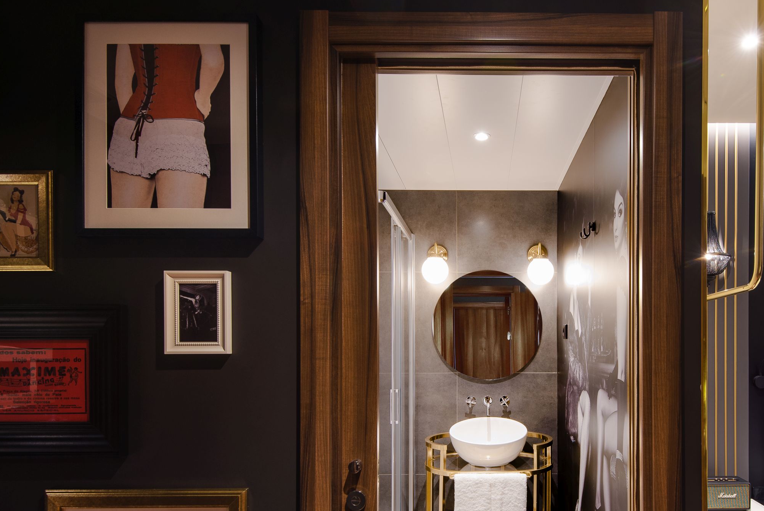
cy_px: 349
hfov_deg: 74.7
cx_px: 479
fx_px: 488
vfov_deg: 53.8
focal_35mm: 23
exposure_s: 1/15
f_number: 11
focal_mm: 16
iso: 640
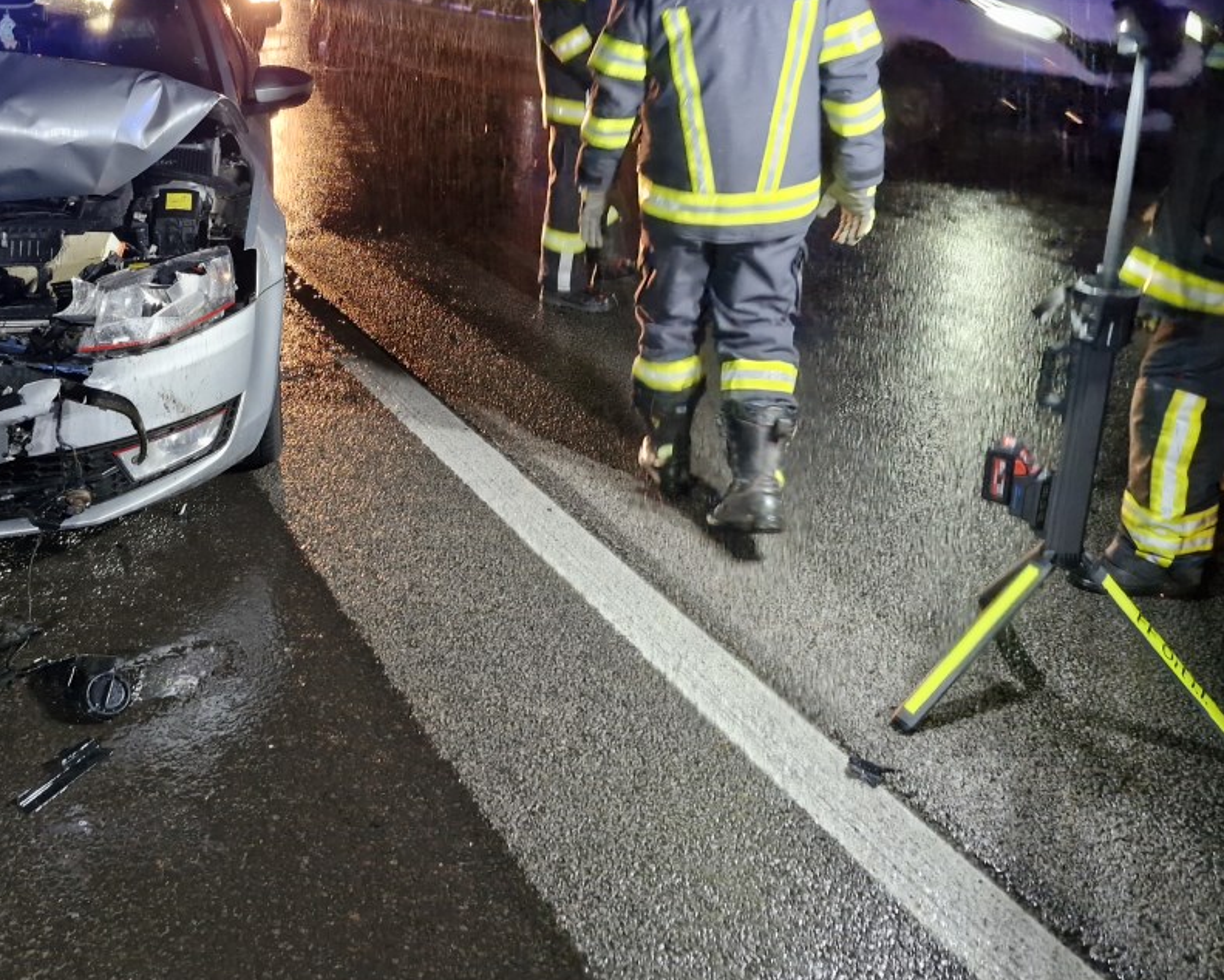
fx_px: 1232
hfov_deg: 51.7
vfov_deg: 42.6
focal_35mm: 34
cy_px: 306
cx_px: 397
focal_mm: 5.54
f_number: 1.8
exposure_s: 1/50
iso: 640
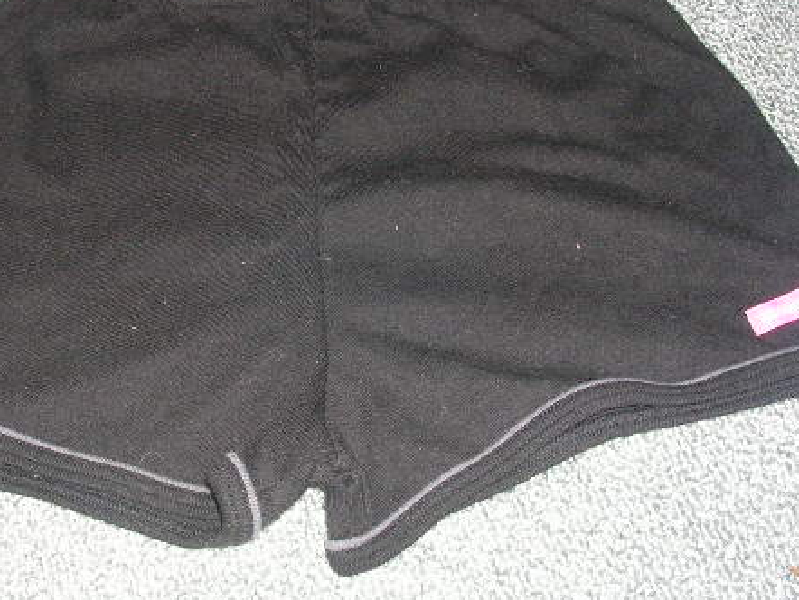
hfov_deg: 34.8
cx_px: 315
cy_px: 233
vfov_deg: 26.5
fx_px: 1270
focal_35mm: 55
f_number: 5.6
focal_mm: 5.8
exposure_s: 1/60.1
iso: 113
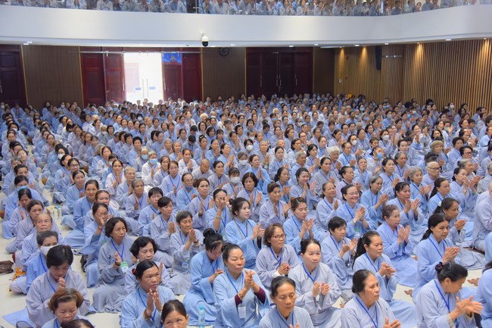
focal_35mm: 40
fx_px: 546
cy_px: 164
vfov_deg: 33.4
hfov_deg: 48.5
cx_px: 246
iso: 1250
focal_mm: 40
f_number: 5
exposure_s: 1/125
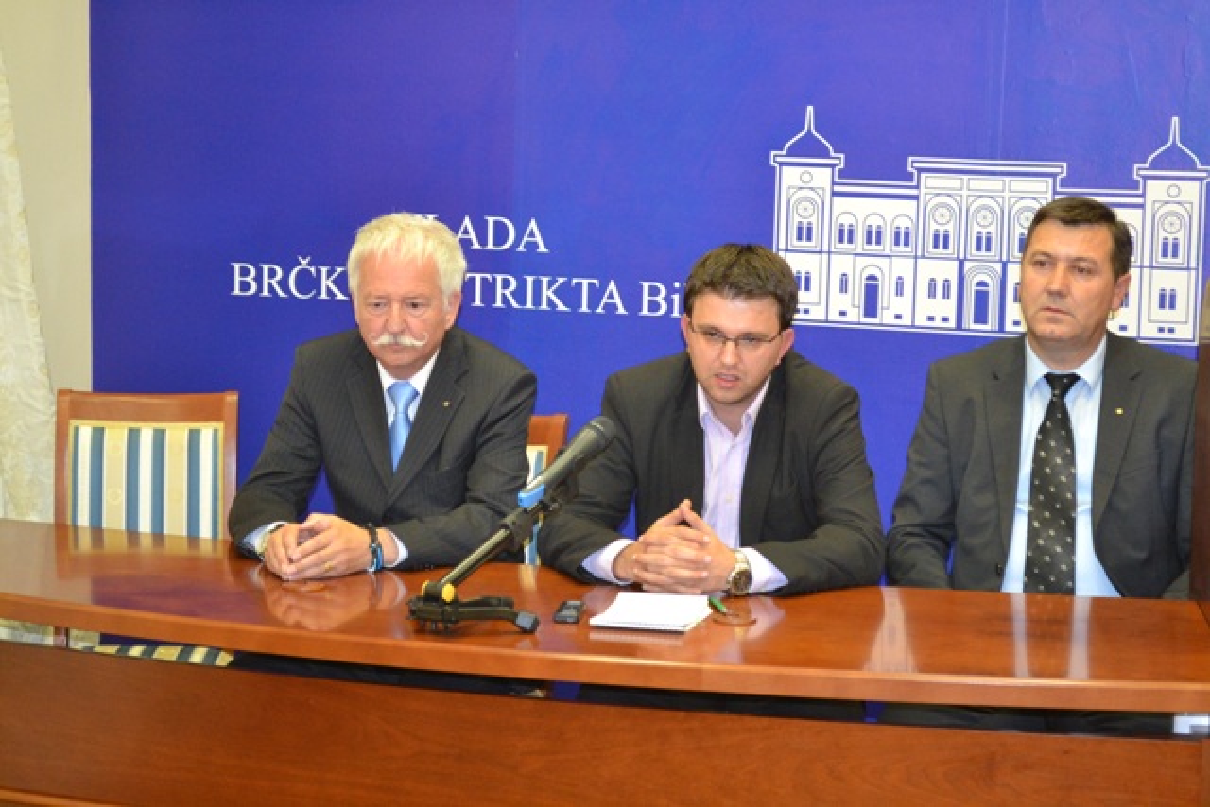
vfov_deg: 17.5
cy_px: 404
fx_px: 2622
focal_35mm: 78
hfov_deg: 26.0
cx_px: 605
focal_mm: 52
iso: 2200
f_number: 5.6
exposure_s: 1/60
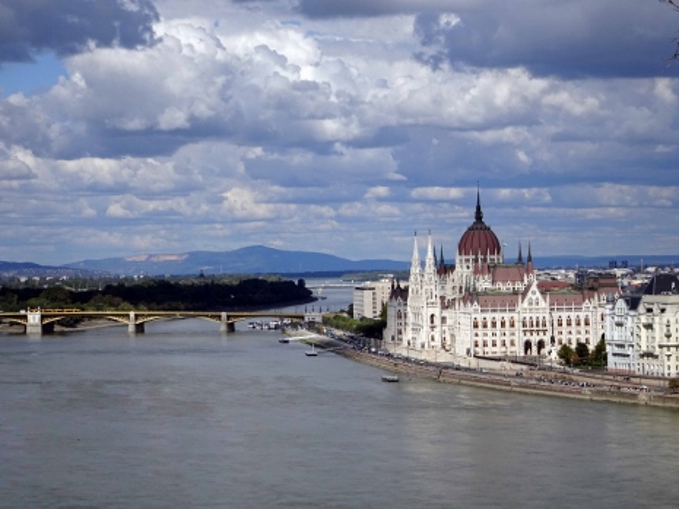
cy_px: 254
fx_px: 2001
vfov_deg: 14.5
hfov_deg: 19.3
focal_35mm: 102
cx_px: 340
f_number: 5
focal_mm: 17.49
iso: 80
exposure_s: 1/1000
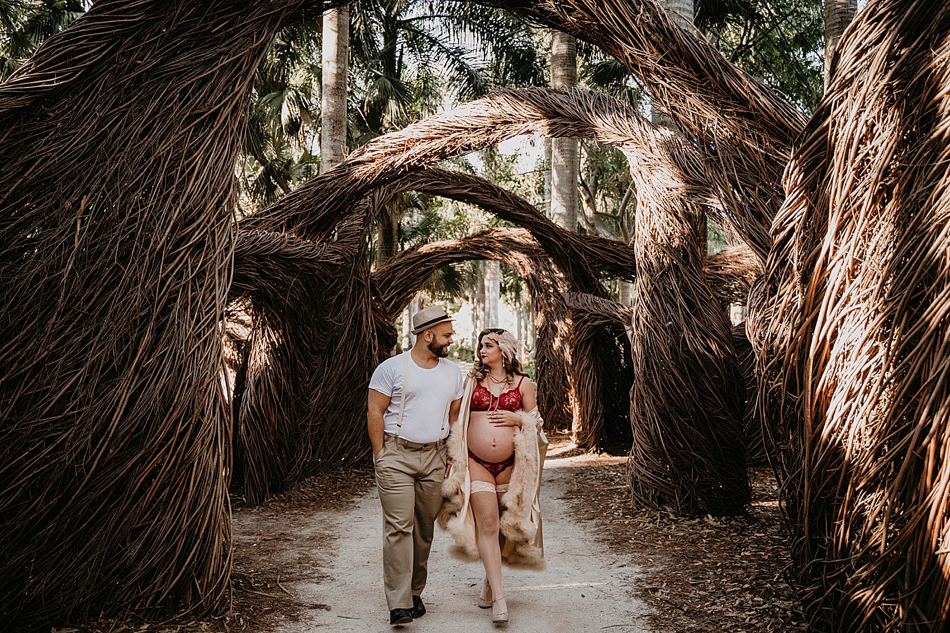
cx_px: 475
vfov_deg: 41.1
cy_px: 316
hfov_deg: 58.7
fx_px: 844
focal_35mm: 32
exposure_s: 1/320
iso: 1250
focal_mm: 32
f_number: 2.8
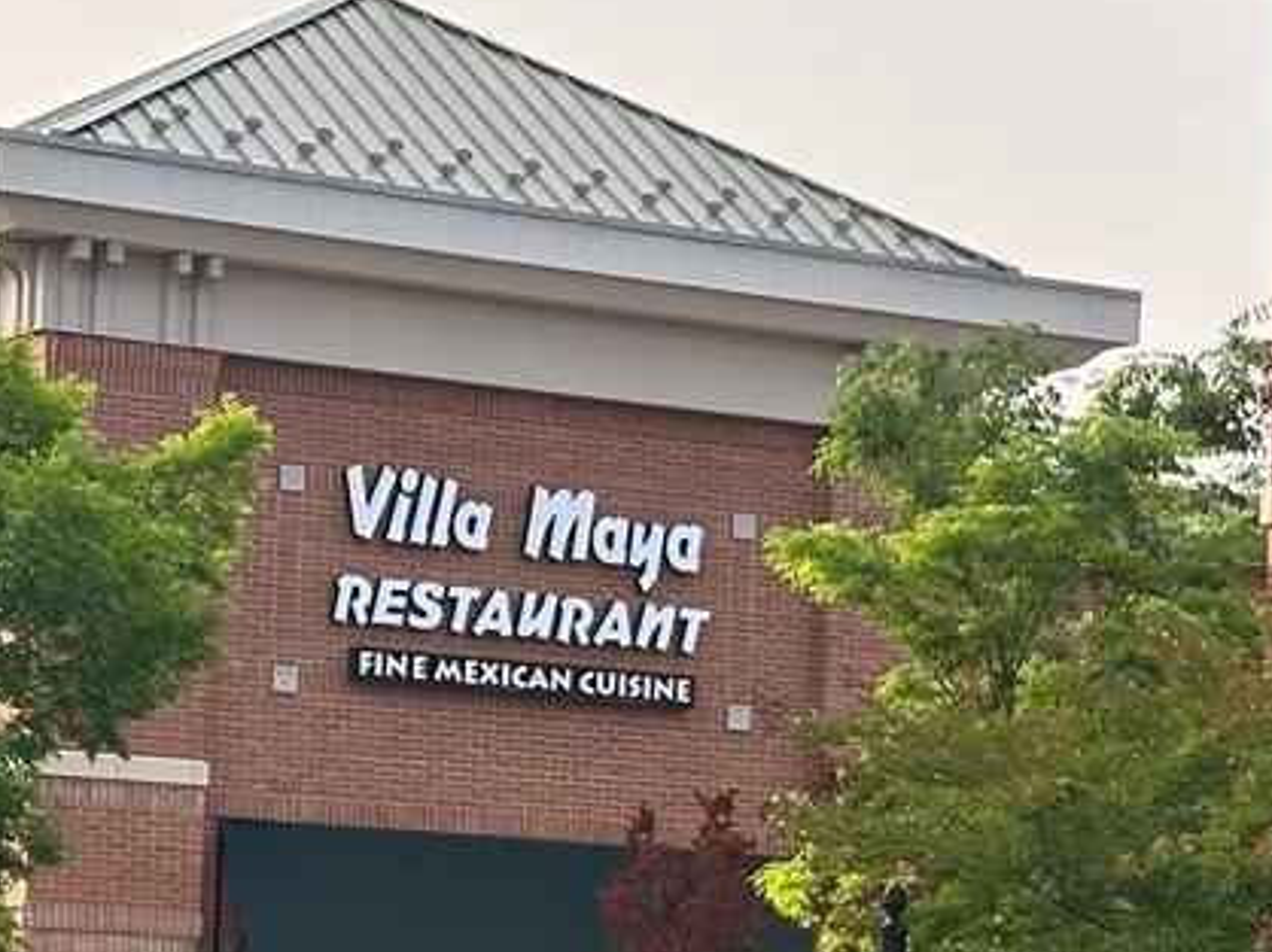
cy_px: 1098
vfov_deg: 10.0
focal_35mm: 147
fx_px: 5399
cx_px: 1348
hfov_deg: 13.2
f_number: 1.78
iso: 64
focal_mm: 6.86
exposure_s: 1/524
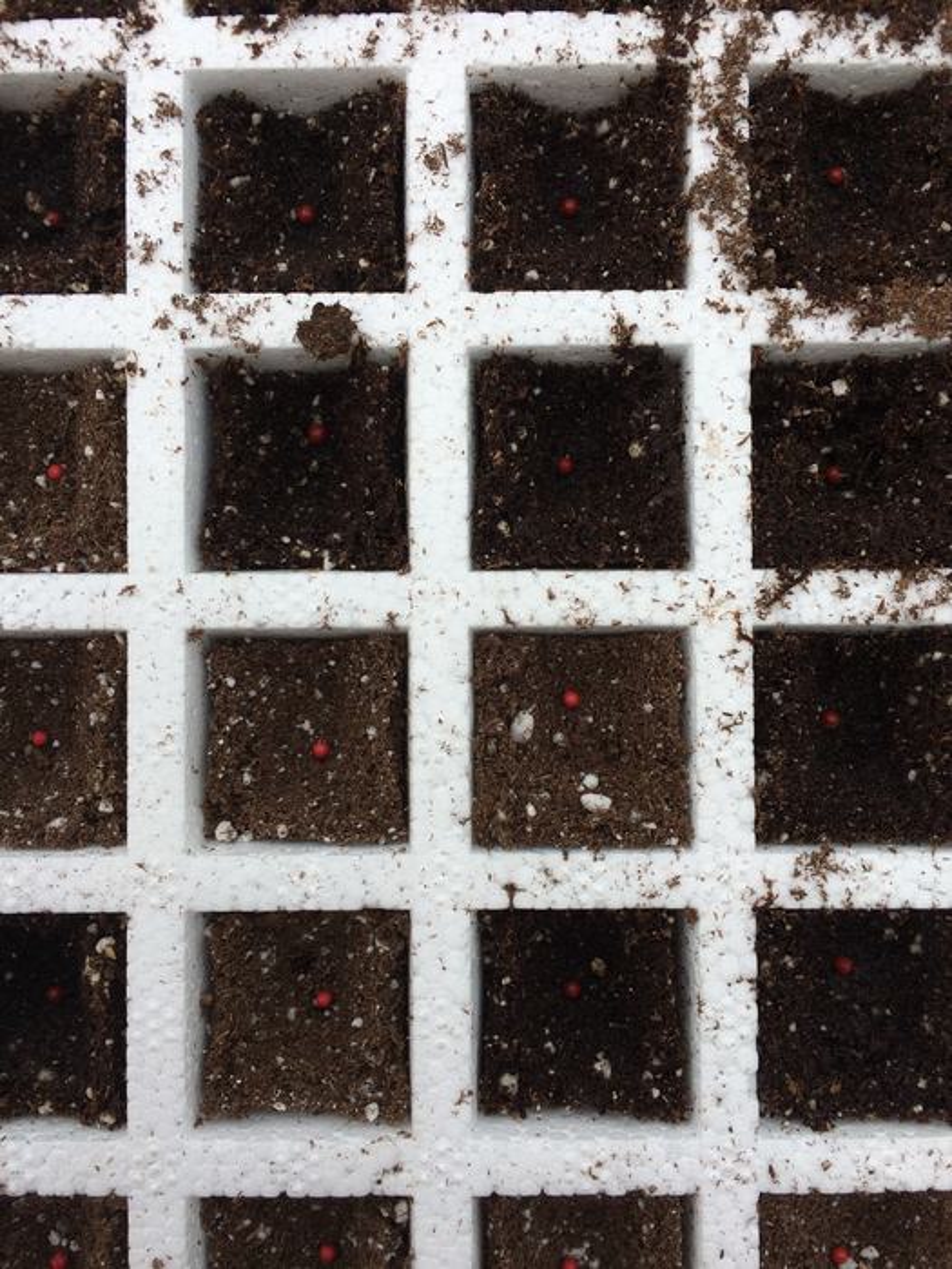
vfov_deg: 61.7
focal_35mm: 29
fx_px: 1063
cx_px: 476
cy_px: 634
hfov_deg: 48.2
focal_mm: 4.15
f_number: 2.2
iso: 32
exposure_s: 1/533
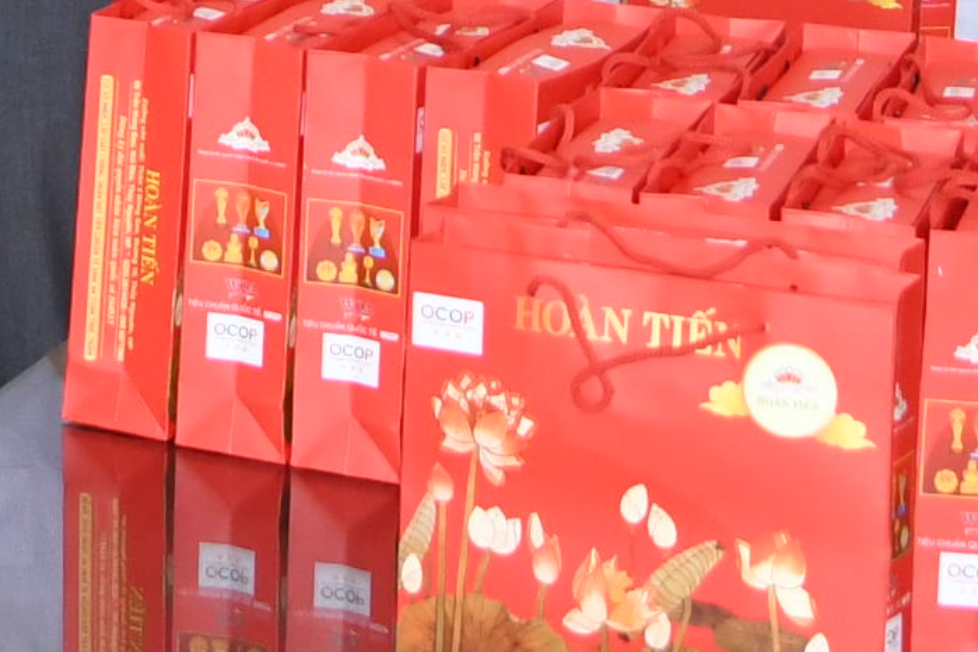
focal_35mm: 215
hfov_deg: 9.4
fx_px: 5840
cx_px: -301
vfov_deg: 6.0
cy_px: -1245
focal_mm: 24
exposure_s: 1/200
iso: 1000
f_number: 5
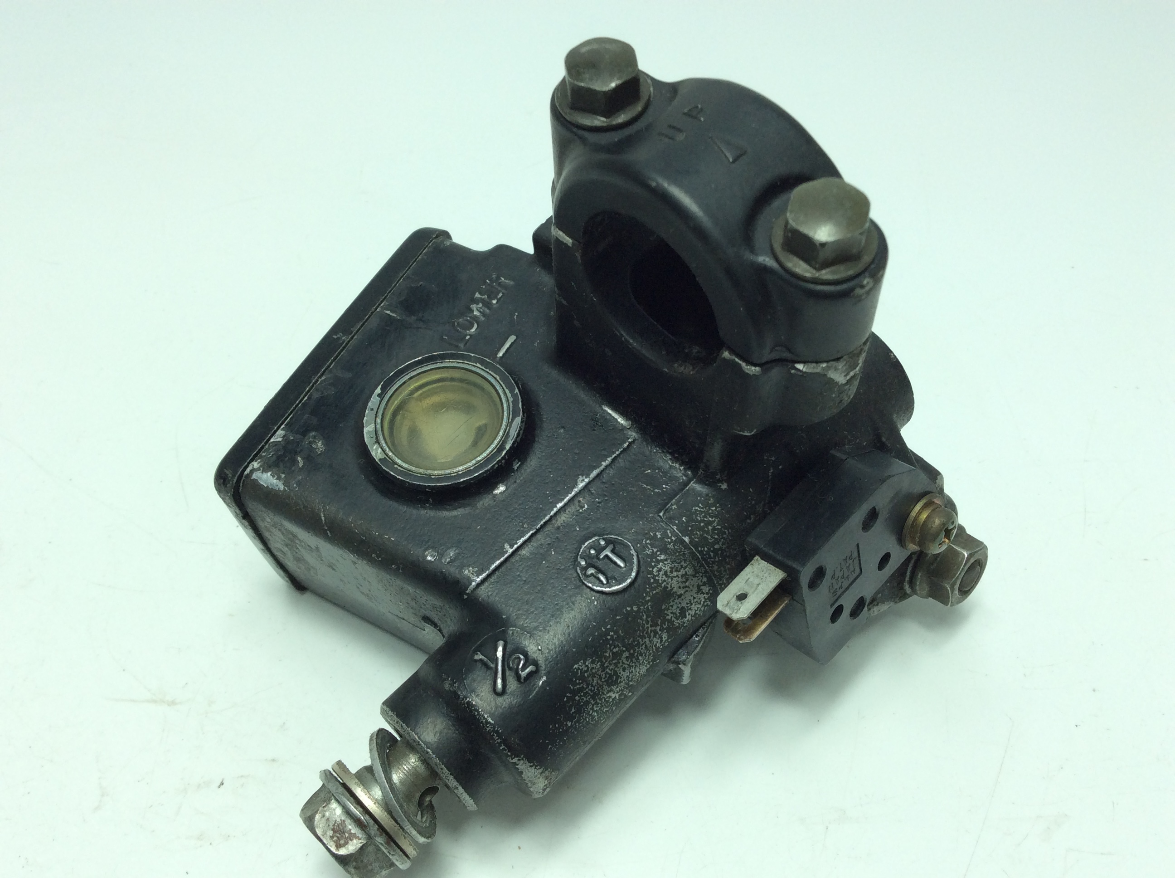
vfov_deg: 44.1
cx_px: 588
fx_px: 1085
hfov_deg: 56.9
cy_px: 439
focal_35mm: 32
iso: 32
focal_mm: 3.3
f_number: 2.4
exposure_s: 1/314
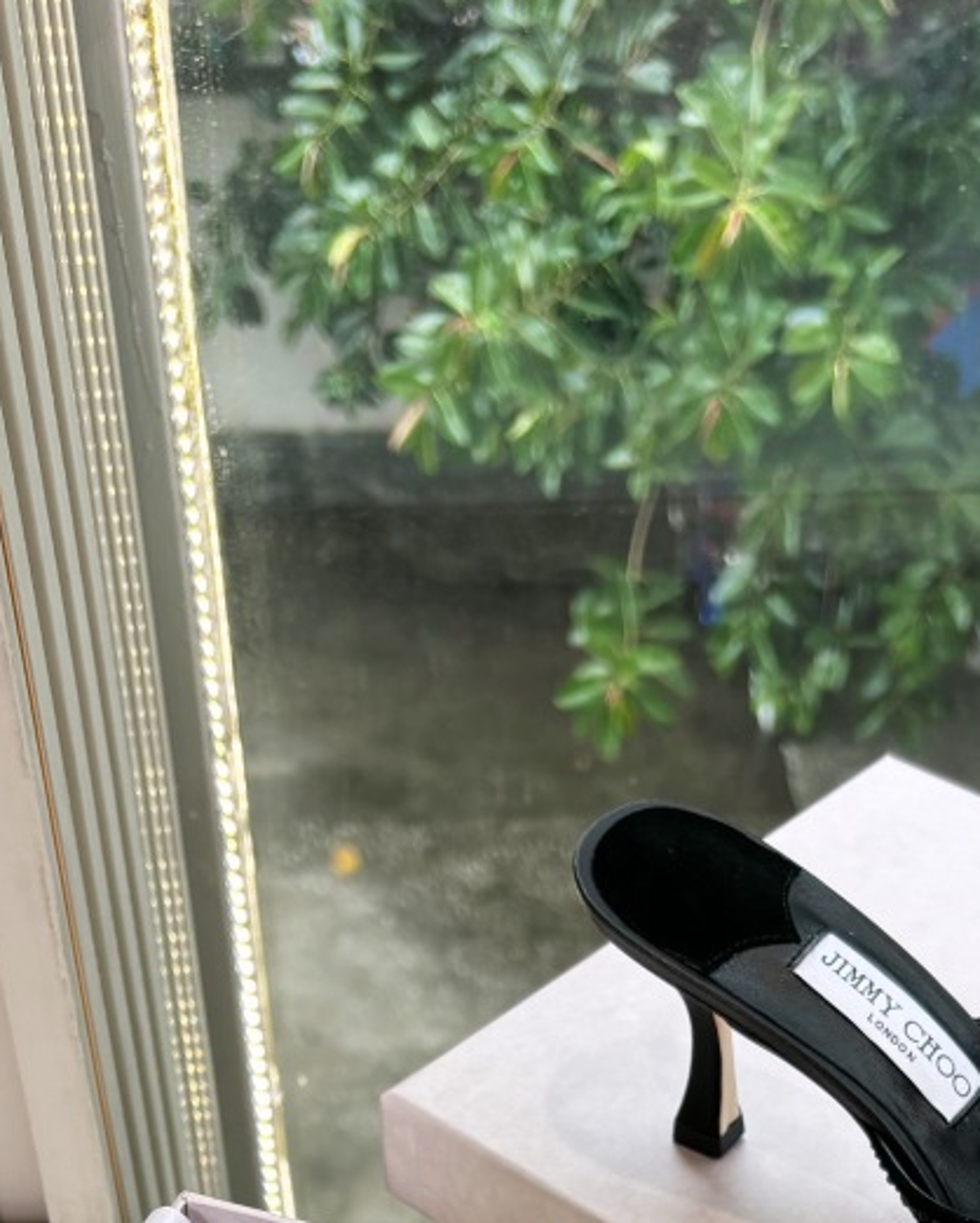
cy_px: 1600
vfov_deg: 23.8
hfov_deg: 21.7
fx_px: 2536
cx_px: 696
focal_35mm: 70
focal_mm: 5.96
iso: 32
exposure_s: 1/121
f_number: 1.6
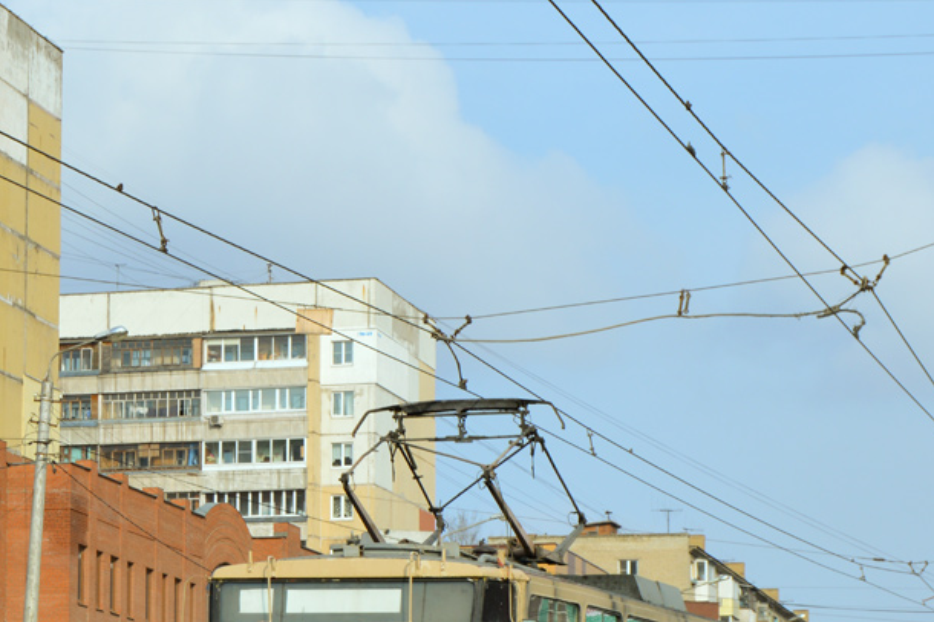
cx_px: 355
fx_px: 3060
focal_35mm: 118
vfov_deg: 11.6
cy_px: 498
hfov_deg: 17.3
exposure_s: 1/250
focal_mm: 40
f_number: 8
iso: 100
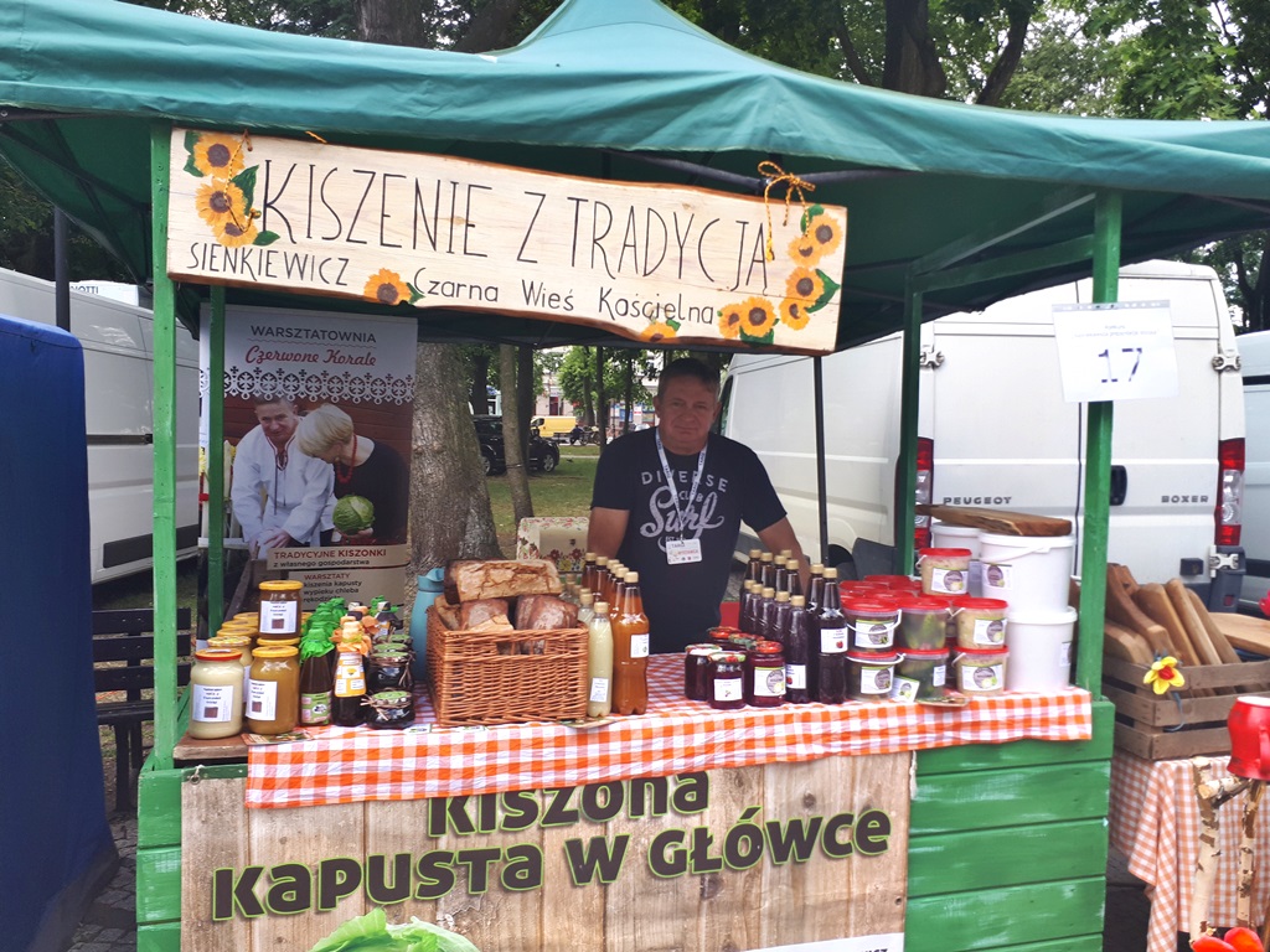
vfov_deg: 51.4
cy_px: 476
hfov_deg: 65.3
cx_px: 635
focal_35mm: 27
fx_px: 991
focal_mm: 3.6
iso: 40
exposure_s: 1/189
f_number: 1.9
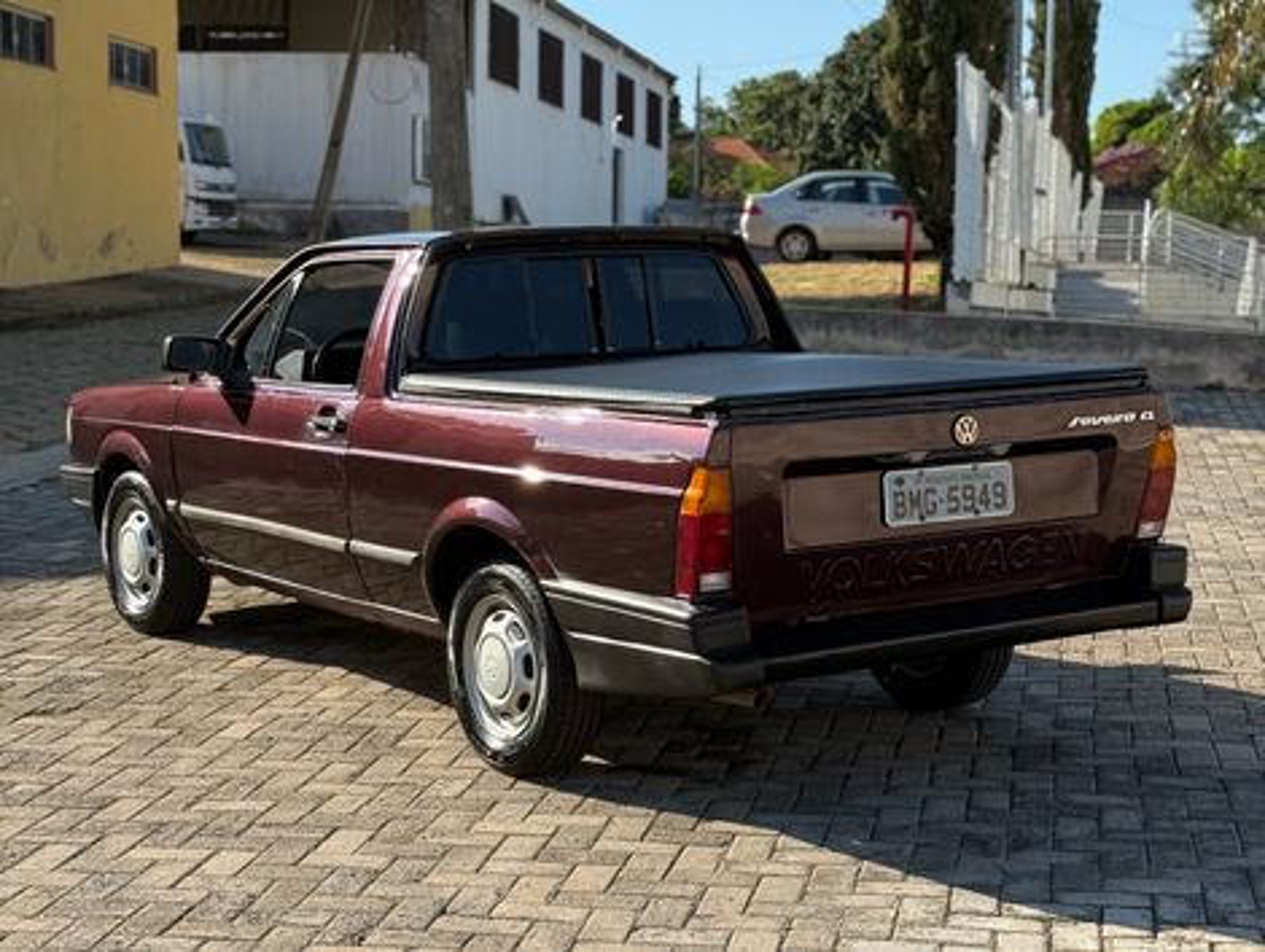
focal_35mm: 48
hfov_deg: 39.6
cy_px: 476
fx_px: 1757
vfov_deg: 30.3
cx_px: 632
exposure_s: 1/1715
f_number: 1.78
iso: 100
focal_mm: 6.76
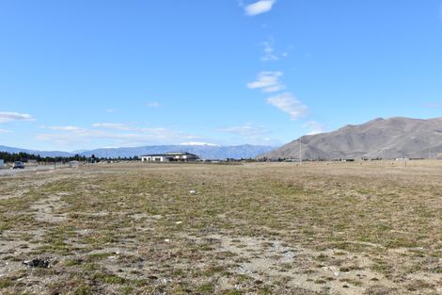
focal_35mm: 36
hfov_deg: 53.1
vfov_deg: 36.8
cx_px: 221
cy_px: 148
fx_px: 442
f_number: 10
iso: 200
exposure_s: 1/400
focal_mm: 24
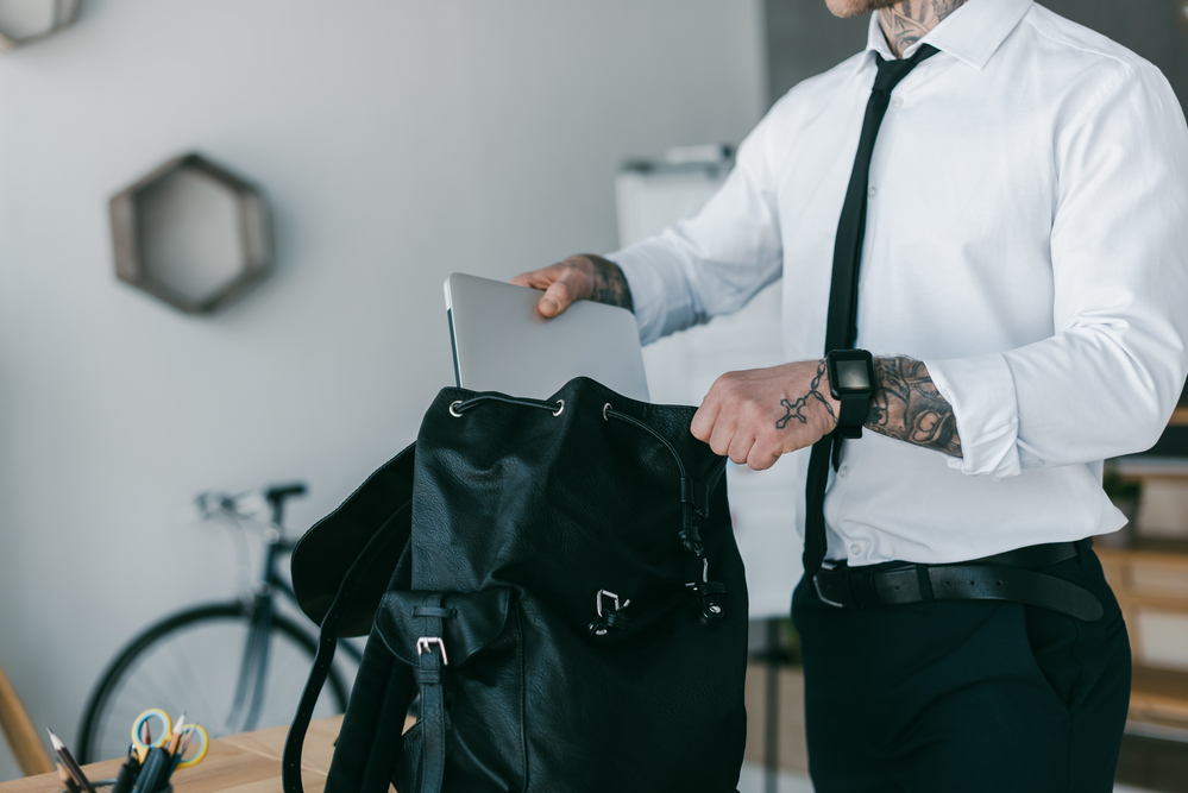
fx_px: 1651
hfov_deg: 39.6
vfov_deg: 27.0
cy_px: 396
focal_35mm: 50
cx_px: 594
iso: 125
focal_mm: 50
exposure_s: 1/200
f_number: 2.2
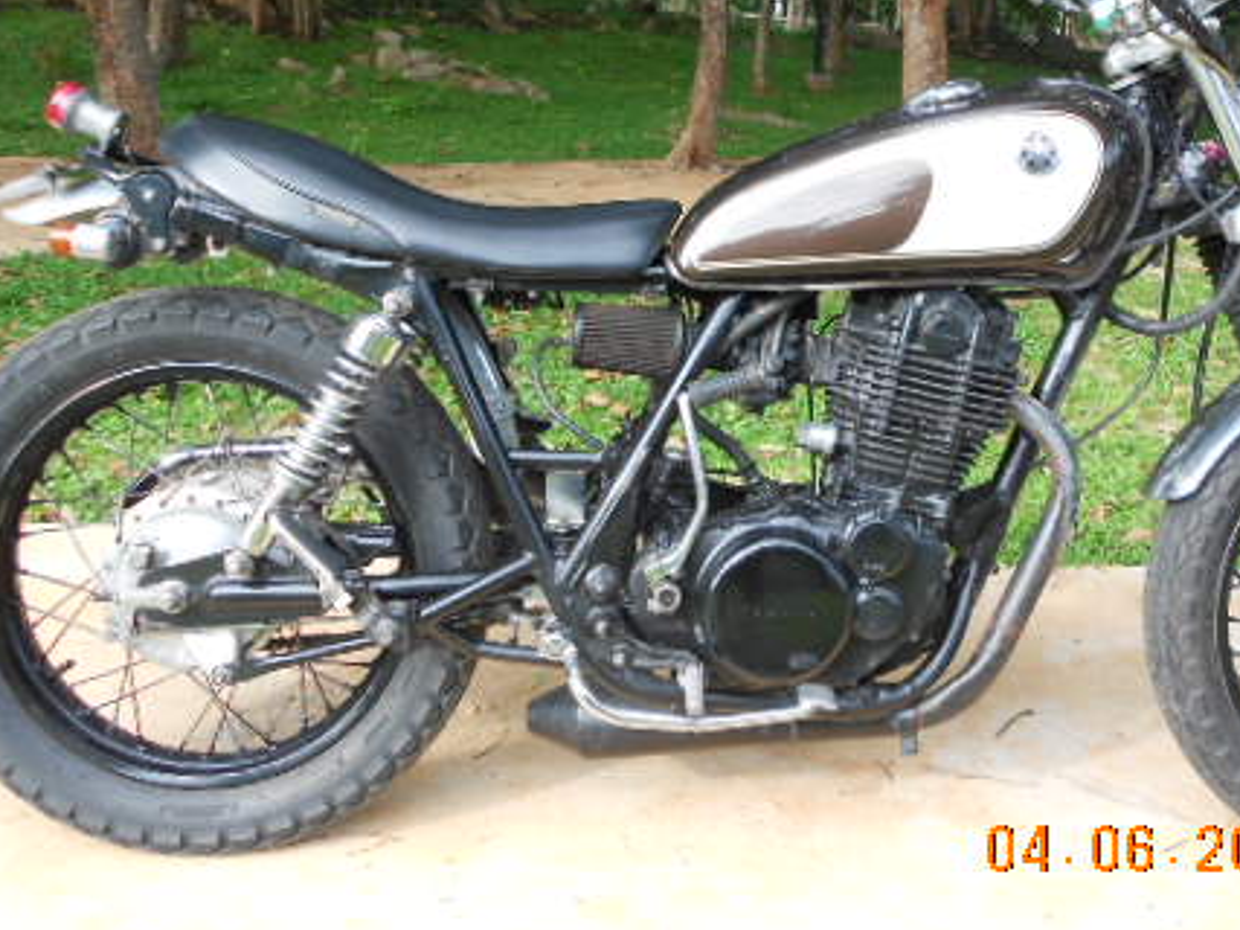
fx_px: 1397
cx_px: 764
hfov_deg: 47.5
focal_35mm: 39
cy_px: 291
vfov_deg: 36.3
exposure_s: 1/100
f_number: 3.2
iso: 80
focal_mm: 4.6
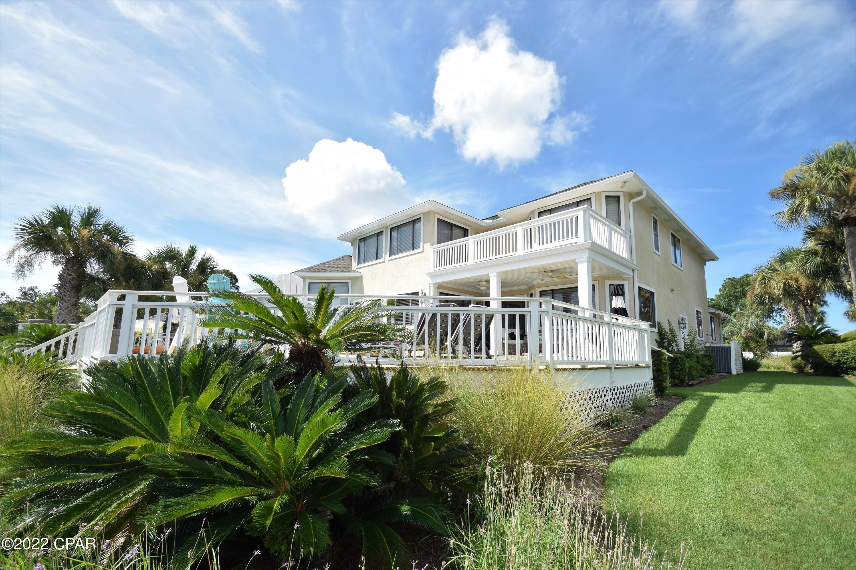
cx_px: 428
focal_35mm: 15
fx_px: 357
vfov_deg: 77.3
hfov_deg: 100.4
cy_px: 285
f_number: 9
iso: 200
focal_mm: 10
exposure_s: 1/320
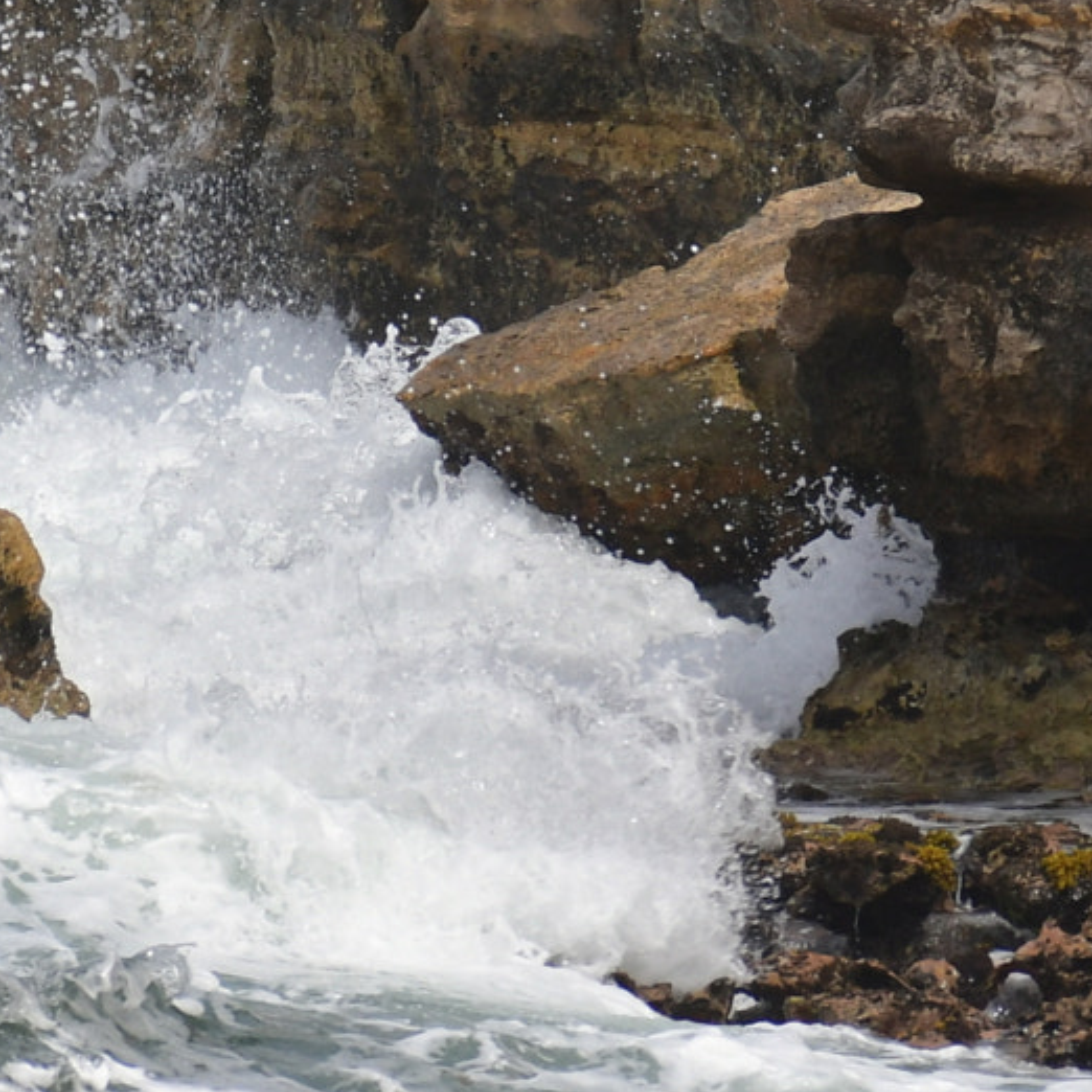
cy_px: 344
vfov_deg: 1.6
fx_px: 39259
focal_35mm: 1100
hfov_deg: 1.6
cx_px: 577
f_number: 11
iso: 200
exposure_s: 1/400
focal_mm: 220
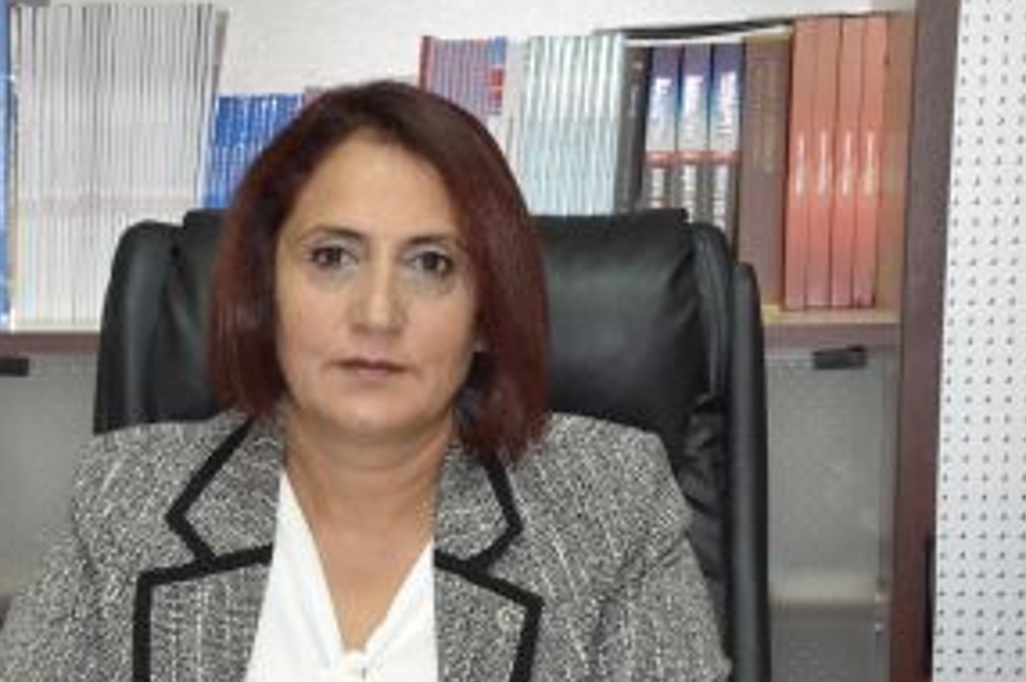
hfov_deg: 18.4
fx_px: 3131
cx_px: 136
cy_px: 573
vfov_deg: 12.4
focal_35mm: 110
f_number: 8
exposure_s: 1/60
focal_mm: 42
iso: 5000
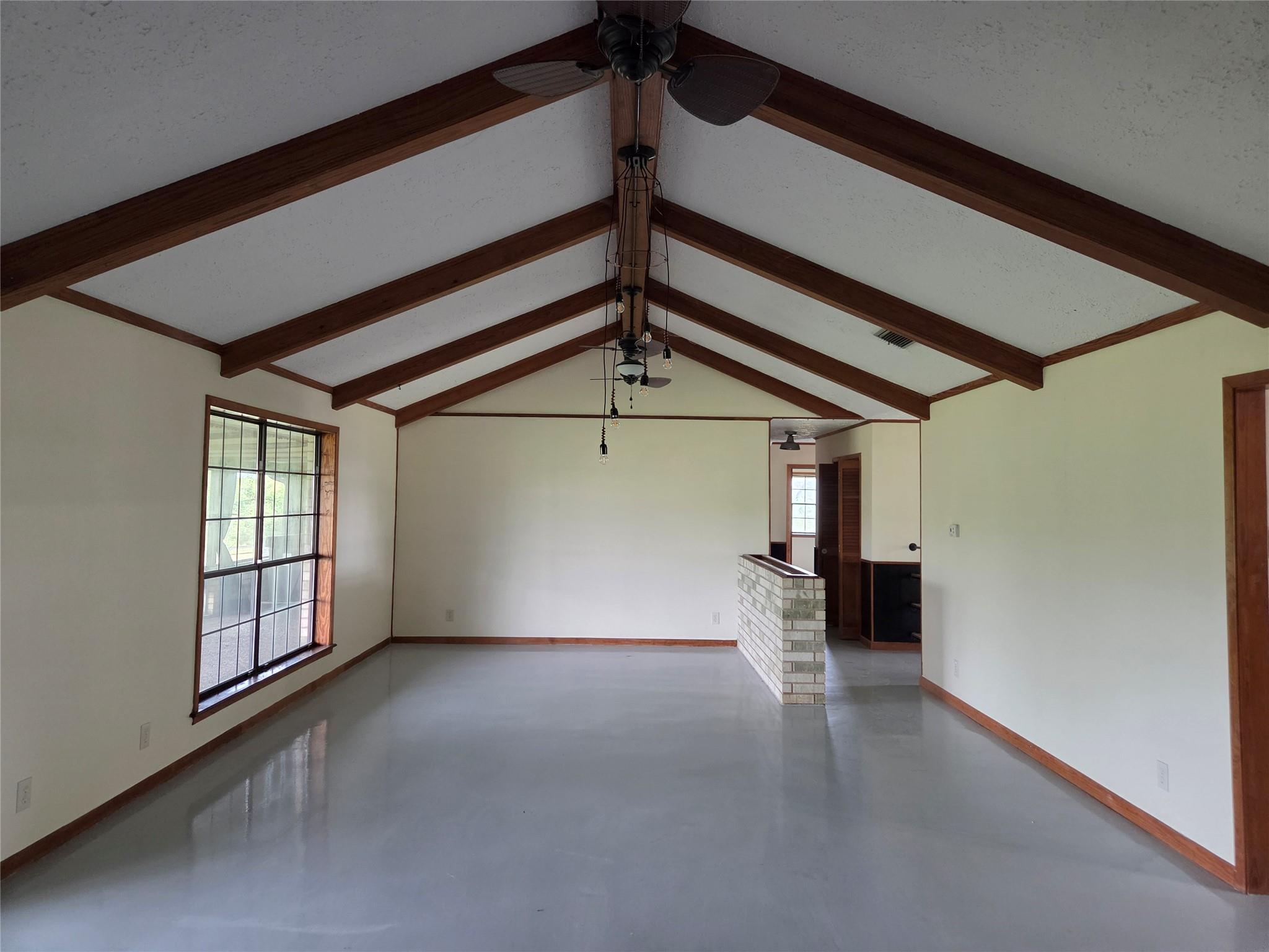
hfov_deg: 73.9
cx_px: 634
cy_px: 476
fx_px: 843
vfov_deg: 58.9
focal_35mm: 23
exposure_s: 1/120
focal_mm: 5.4
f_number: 1.8
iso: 800
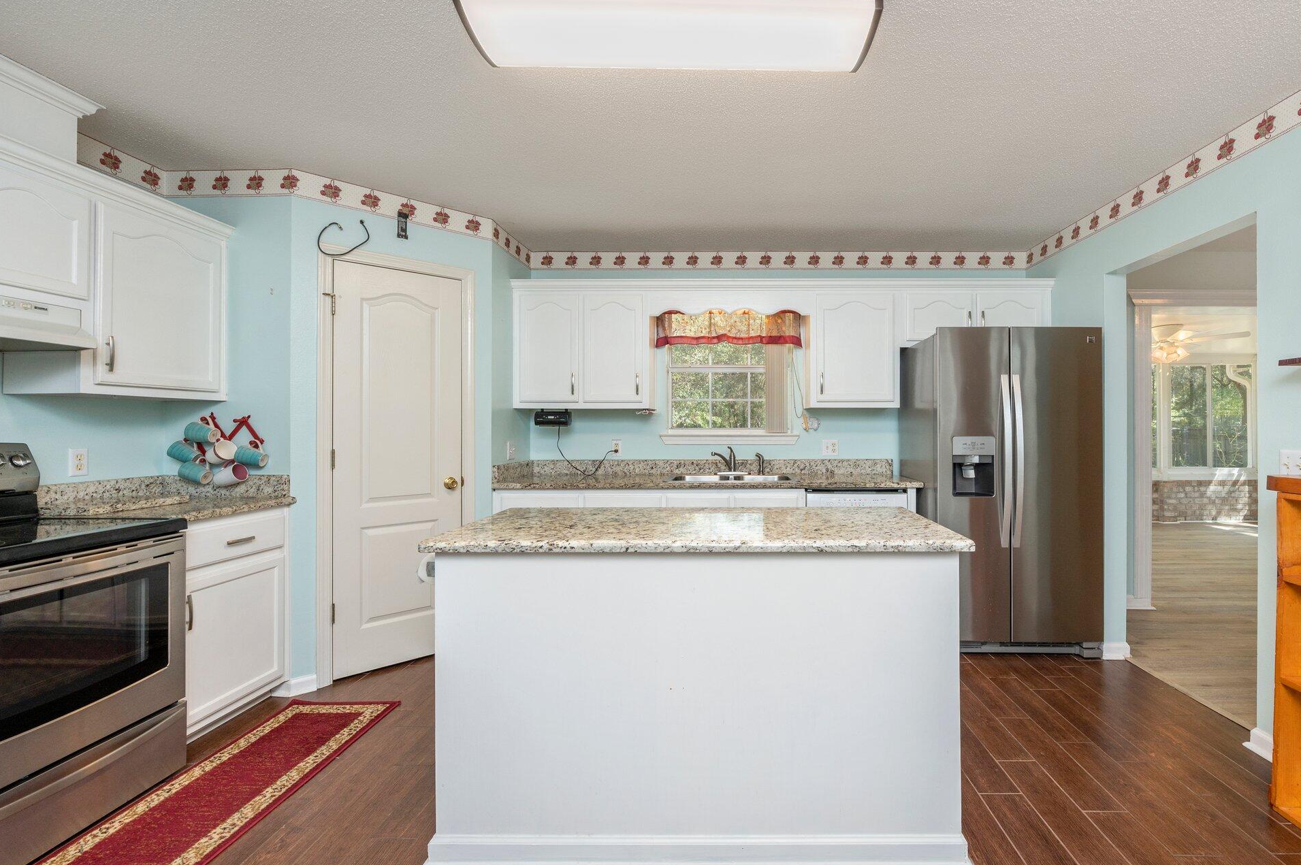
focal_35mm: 15
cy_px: 415
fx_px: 542
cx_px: 688
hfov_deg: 100.3
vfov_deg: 77.2
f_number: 9
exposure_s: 1/30
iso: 500
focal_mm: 14
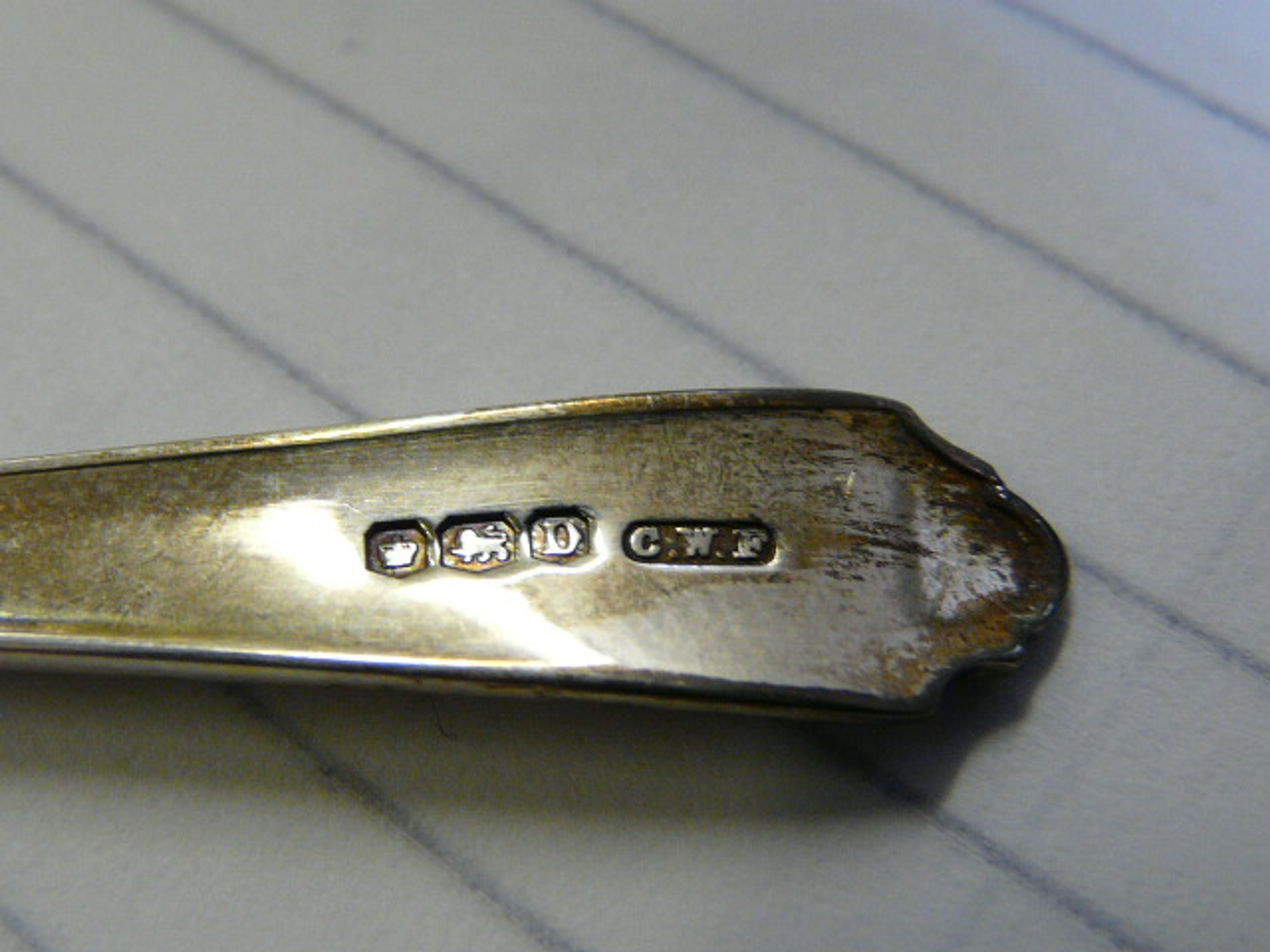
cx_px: 635
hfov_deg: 42.1
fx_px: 1651
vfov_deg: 32.2
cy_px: 476
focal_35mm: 45
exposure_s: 1/30
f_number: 2.8
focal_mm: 4.6
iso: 160
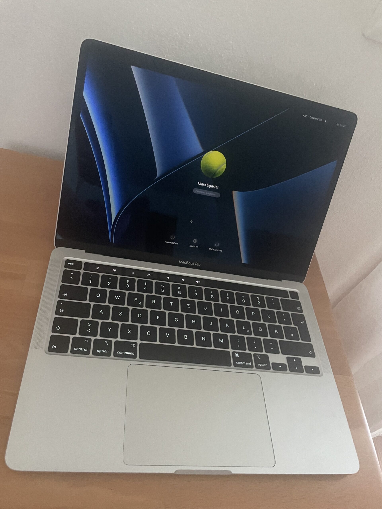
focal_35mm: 26
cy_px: 254
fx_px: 383
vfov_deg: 67.3
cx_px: 191
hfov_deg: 53.1
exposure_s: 1/34
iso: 640
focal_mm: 4.2
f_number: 1.6
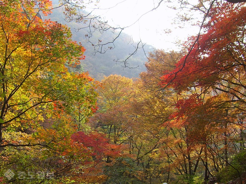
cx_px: 123
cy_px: 92
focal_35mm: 38
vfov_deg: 37.7
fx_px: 270
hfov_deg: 49.0
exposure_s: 1/100
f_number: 4.5
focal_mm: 7.8
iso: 50
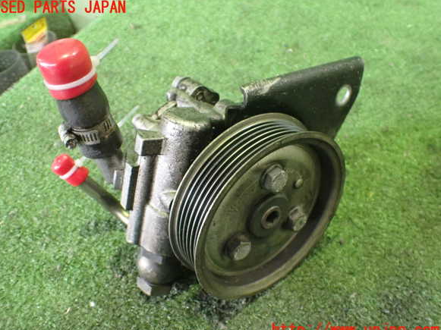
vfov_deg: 45.4
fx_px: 395
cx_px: 216
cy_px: 169
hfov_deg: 58.4
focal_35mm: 31
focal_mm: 5.4
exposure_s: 1/30
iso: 1000
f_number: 2.3
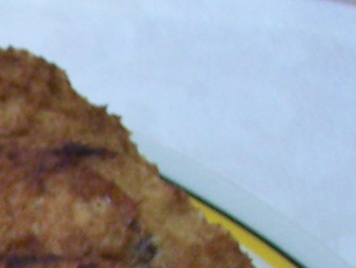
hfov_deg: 8.6
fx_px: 2161
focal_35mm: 210
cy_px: 633
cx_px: -474
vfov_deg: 6.7
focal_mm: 8
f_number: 3.4
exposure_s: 1/15
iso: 200
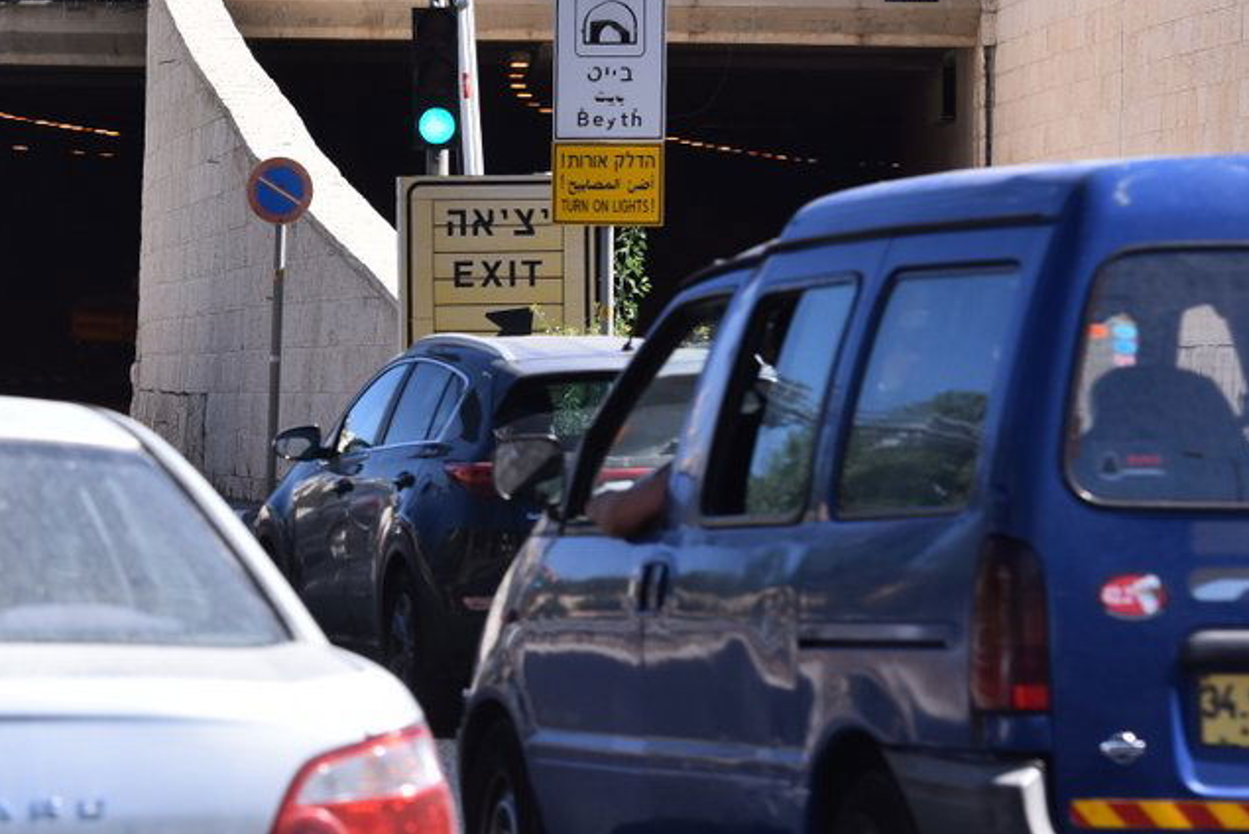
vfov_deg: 5.6
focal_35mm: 246
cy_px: 366
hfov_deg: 8.3
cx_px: 28
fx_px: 8538
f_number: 6.3
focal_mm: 125
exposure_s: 1/800
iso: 320
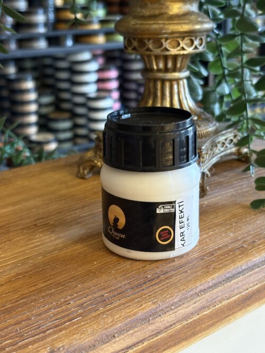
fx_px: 531
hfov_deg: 28.0
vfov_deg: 36.8
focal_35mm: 52
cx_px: 132
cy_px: 176
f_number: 1.6
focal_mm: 5.96
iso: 200
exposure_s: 1/33
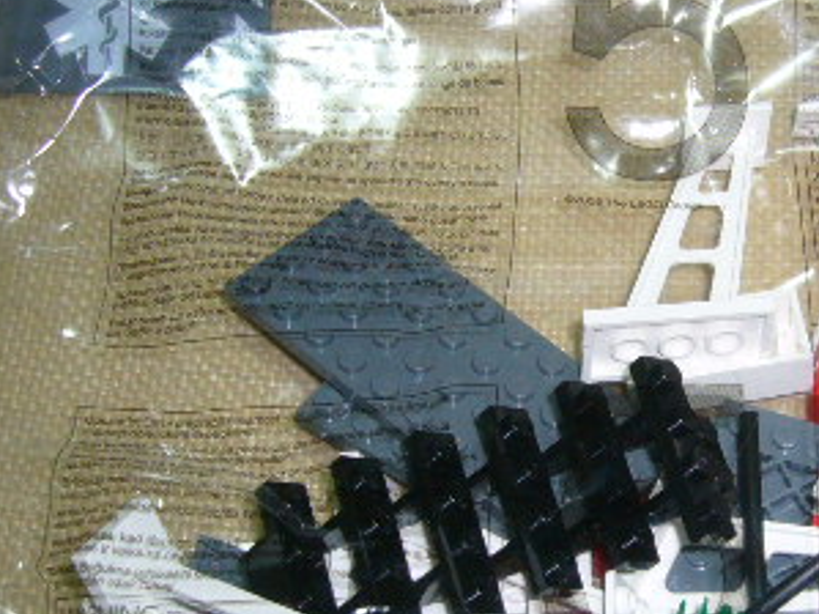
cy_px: 329
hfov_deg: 25.6
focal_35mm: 75
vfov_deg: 19.6
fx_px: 1774
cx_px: 649
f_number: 2.8
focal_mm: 5.8
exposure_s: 1/8
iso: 80
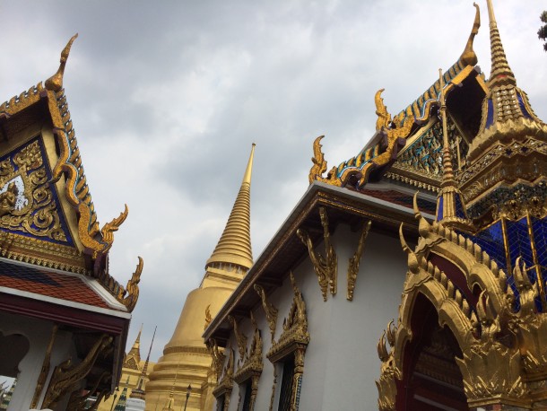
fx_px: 474
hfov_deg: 59.9
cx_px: 274
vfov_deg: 46.8
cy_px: 206
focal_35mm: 30
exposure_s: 1/4115
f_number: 2.2
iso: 40
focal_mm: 4.12
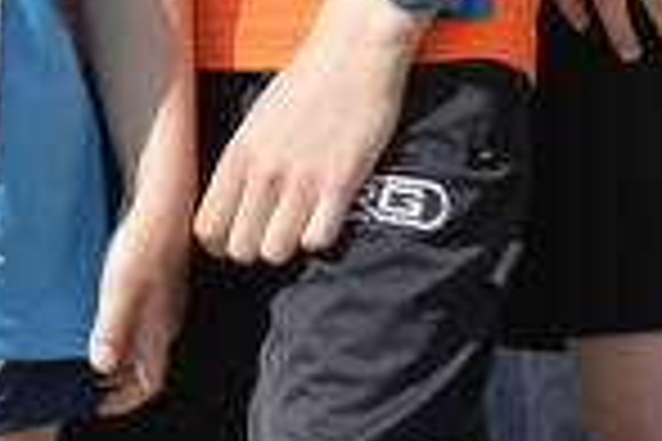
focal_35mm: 358
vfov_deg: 3.8
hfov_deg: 5.7
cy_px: -479
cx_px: -500
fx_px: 6583
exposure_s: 1/4000
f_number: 4
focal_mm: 82
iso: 200
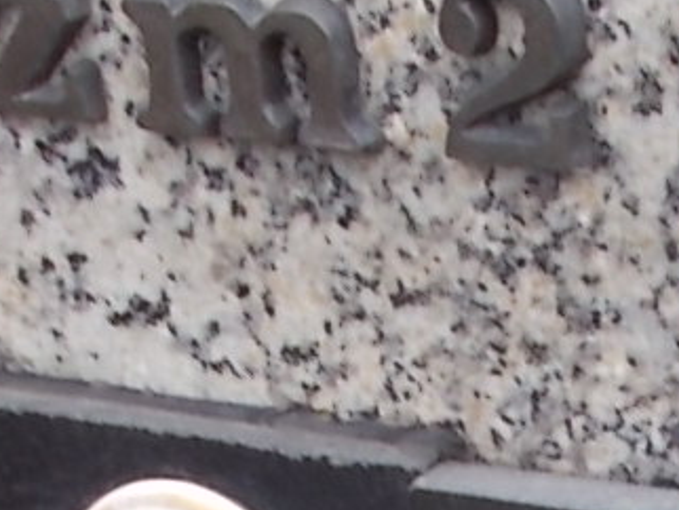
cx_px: 609
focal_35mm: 129
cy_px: 1123
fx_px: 2532
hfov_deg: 15.1
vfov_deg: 10.3
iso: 80
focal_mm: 4.6
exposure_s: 1/50
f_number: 3.2
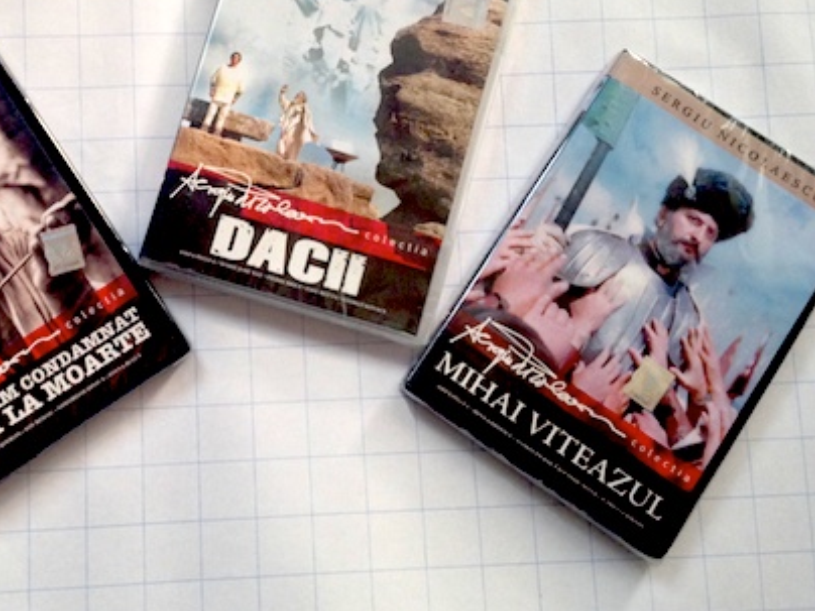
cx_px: 260
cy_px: 234
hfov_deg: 38.4
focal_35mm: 49
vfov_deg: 29.6
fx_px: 1154
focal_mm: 4.12
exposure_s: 1/120
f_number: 2.4
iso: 100
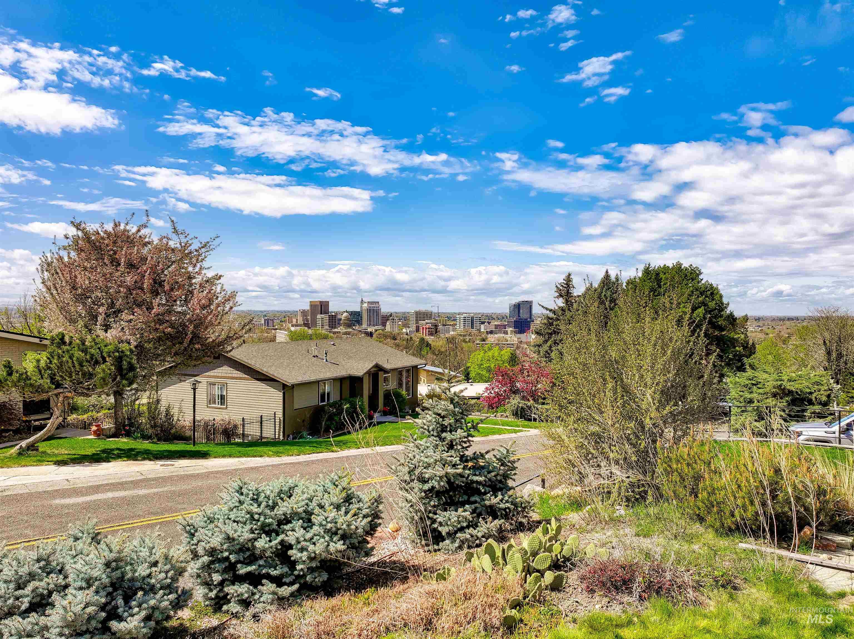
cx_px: 427
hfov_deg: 71.6
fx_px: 592
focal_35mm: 24
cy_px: 320
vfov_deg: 56.8
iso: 120
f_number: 2.8
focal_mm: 12.29
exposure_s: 1/2000
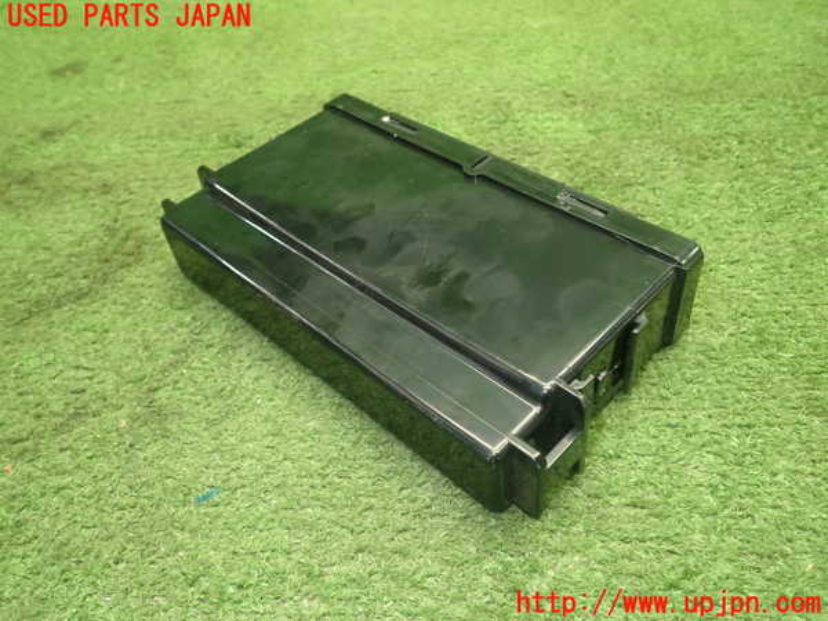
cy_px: 310
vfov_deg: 46.8
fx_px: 718
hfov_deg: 60.0
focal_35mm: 30
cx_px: 414
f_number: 2.3
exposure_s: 1/30
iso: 320
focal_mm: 5.4
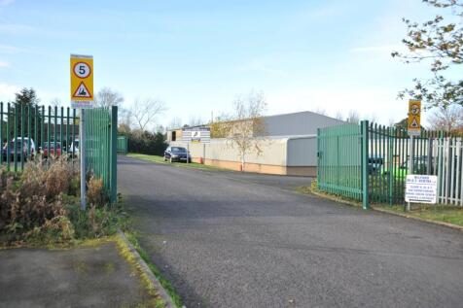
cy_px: 154
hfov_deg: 58.7
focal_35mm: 32
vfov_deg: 41.1
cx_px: 232
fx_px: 411
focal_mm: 32
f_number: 7.1
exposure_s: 1/250
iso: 320
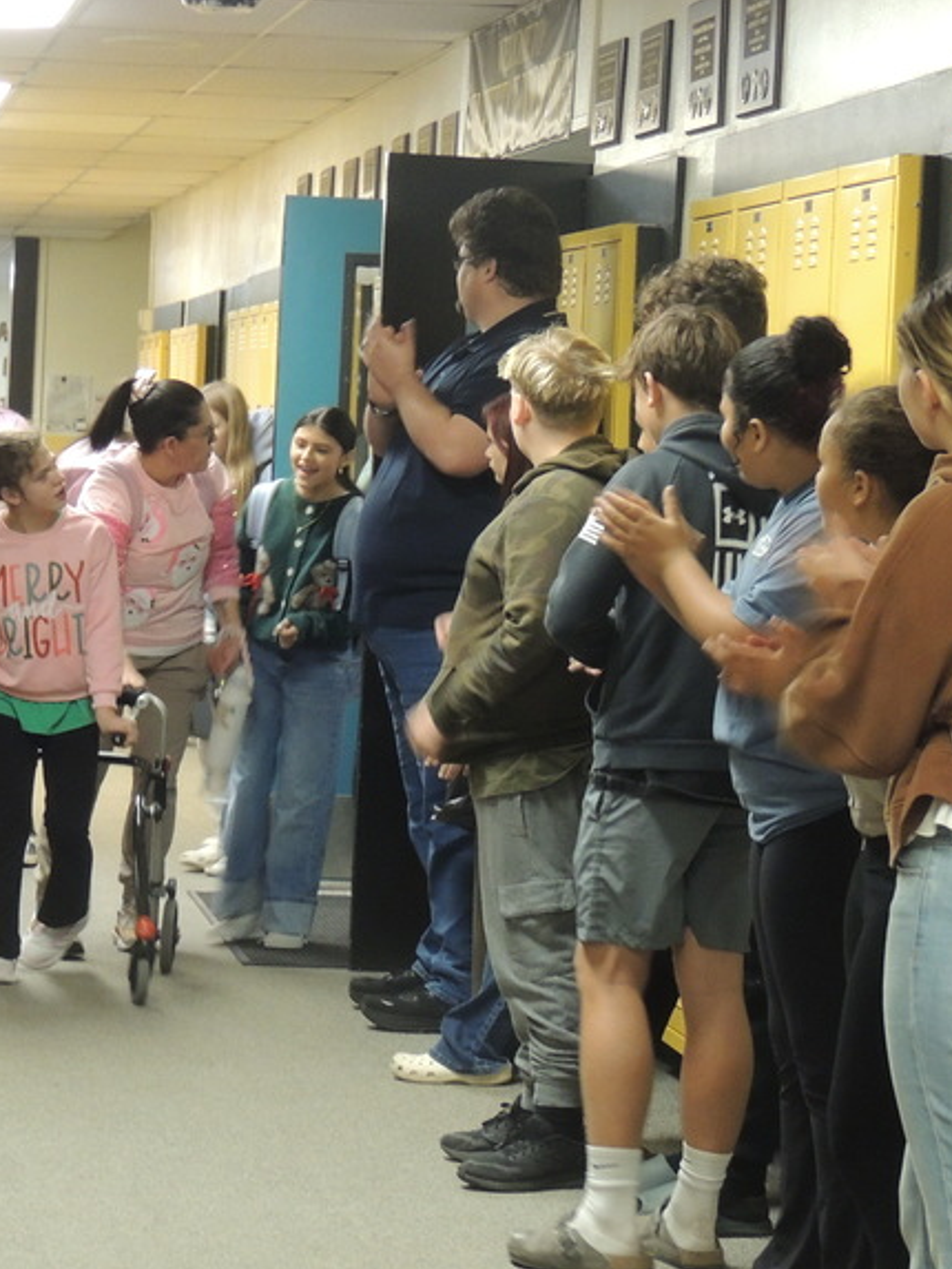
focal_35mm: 125
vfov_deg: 15.8
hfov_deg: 11.8
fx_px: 4582
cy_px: 684
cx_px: 239
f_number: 3.9
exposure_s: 1/20
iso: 400
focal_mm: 12.4
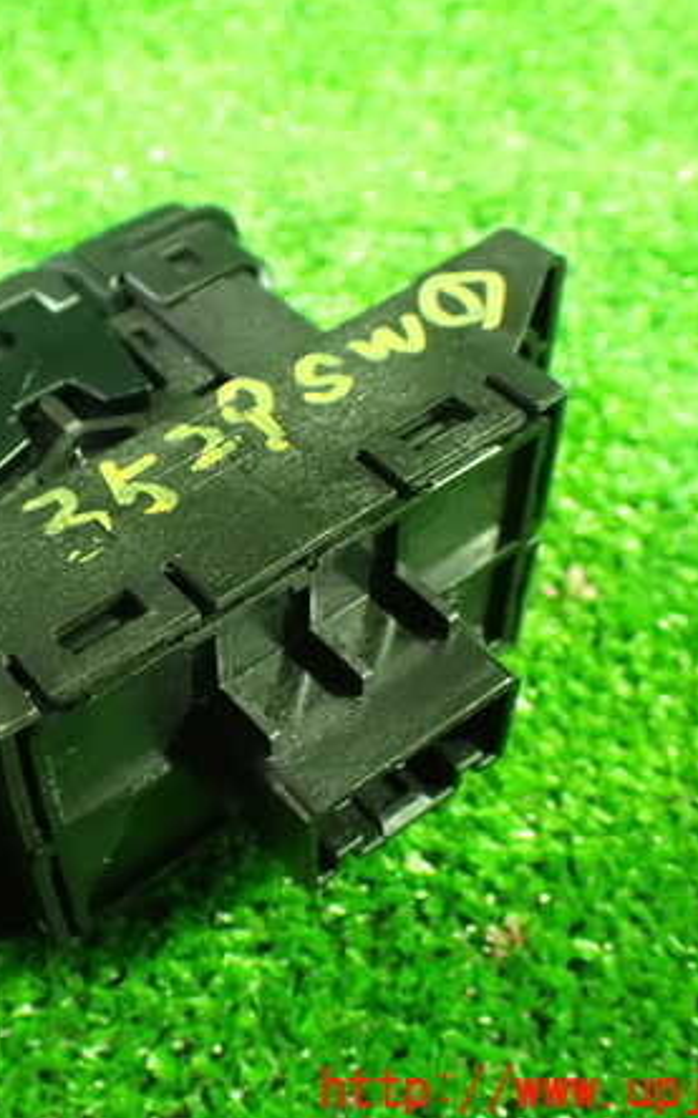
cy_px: 556
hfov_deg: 29.1
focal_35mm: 43
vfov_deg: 46.2
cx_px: 134
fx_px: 1310
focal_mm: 5.4
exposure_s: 1/25
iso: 1600
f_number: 2.3
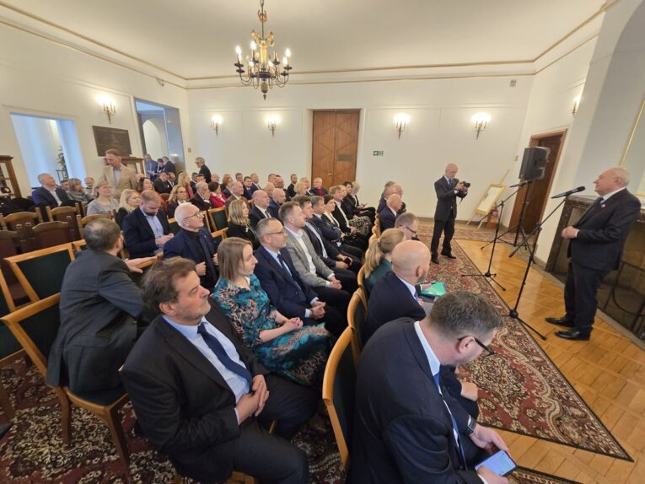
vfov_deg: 89.9
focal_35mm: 13
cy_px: 242
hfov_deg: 106.2
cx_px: 322
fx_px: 242
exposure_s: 1/50
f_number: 2.2
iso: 320
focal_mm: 2.2
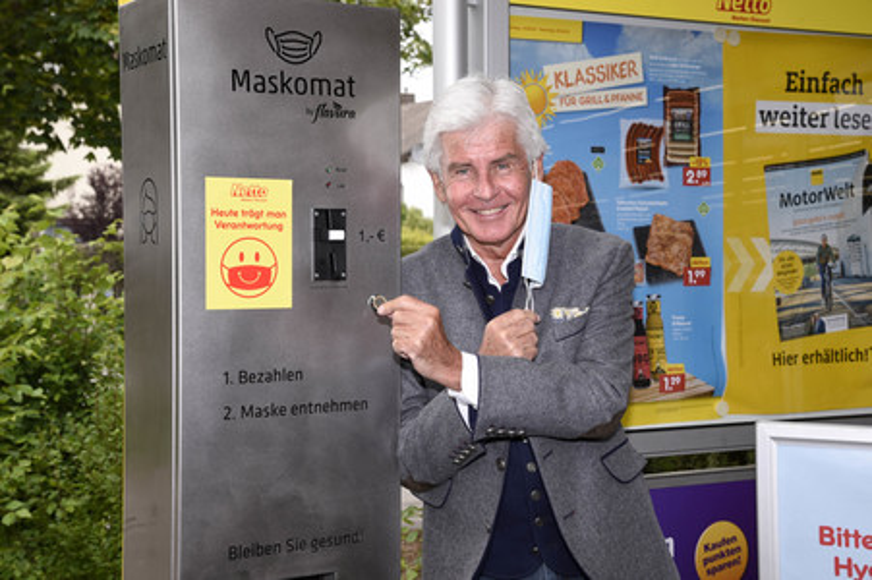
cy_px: 290
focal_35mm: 55
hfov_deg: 36.3
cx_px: 436
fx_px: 1331
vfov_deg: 24.6
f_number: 8
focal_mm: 55
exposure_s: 1/100
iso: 160
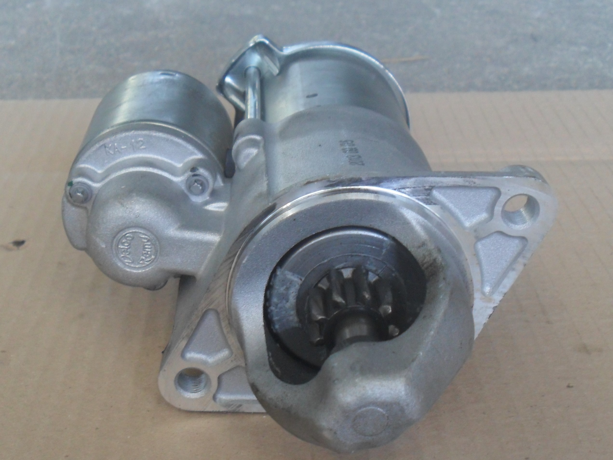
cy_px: 230
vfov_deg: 40.7
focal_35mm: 35
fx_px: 620
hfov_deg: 52.6
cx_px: 306
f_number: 3
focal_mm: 6.3
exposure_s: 1/45
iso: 160
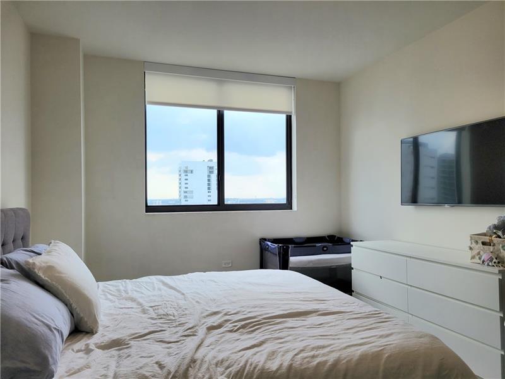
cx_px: 252
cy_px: 190
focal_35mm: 26
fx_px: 379
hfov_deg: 67.3
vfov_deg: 53.1
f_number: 1.8
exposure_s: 1/312
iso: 40
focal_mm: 5.4
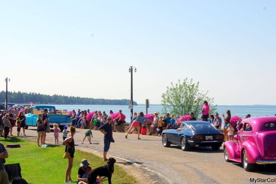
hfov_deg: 30.1
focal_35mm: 67
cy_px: 87
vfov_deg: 20.3
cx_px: 151
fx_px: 514
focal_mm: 40
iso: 100
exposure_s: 1/250
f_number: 11
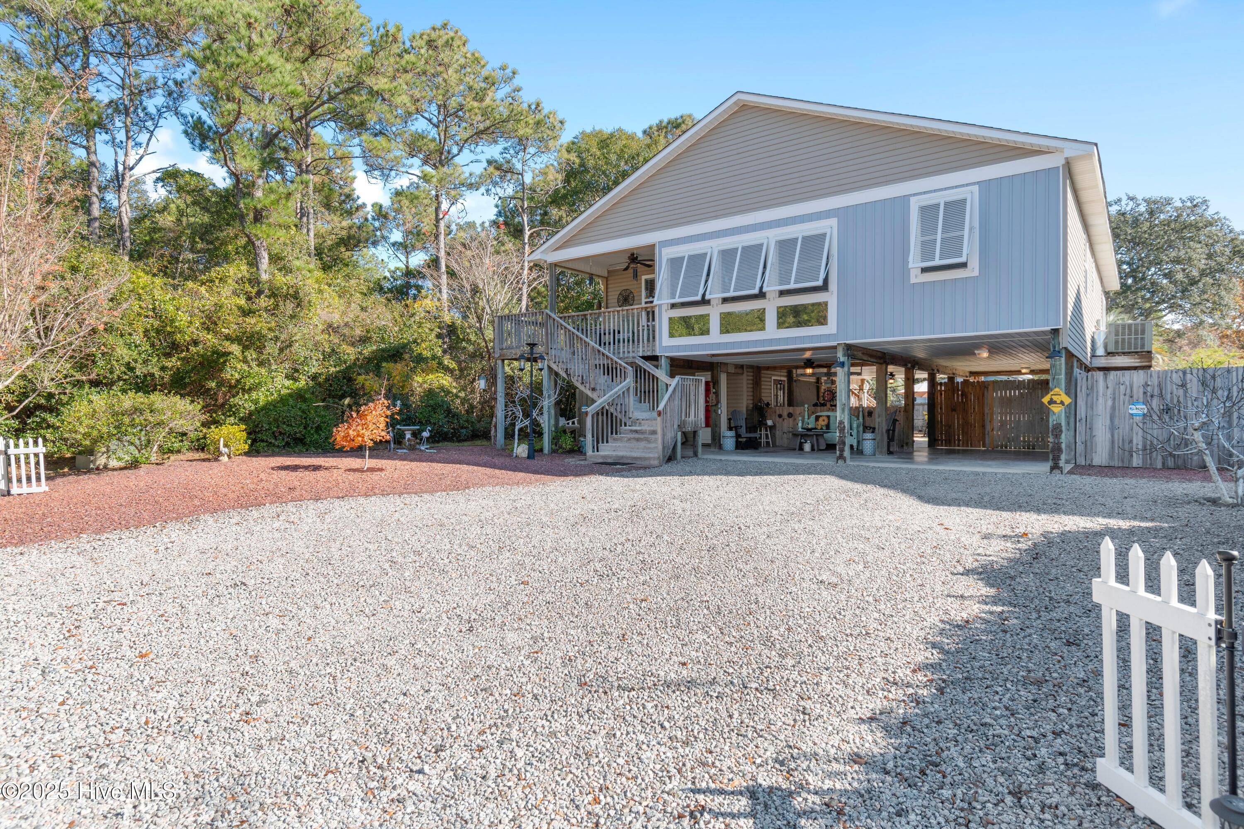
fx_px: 657
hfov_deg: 86.9
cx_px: 622
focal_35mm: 19
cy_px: 414
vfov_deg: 64.6
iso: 100
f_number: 4.8
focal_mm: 13
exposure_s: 1/100
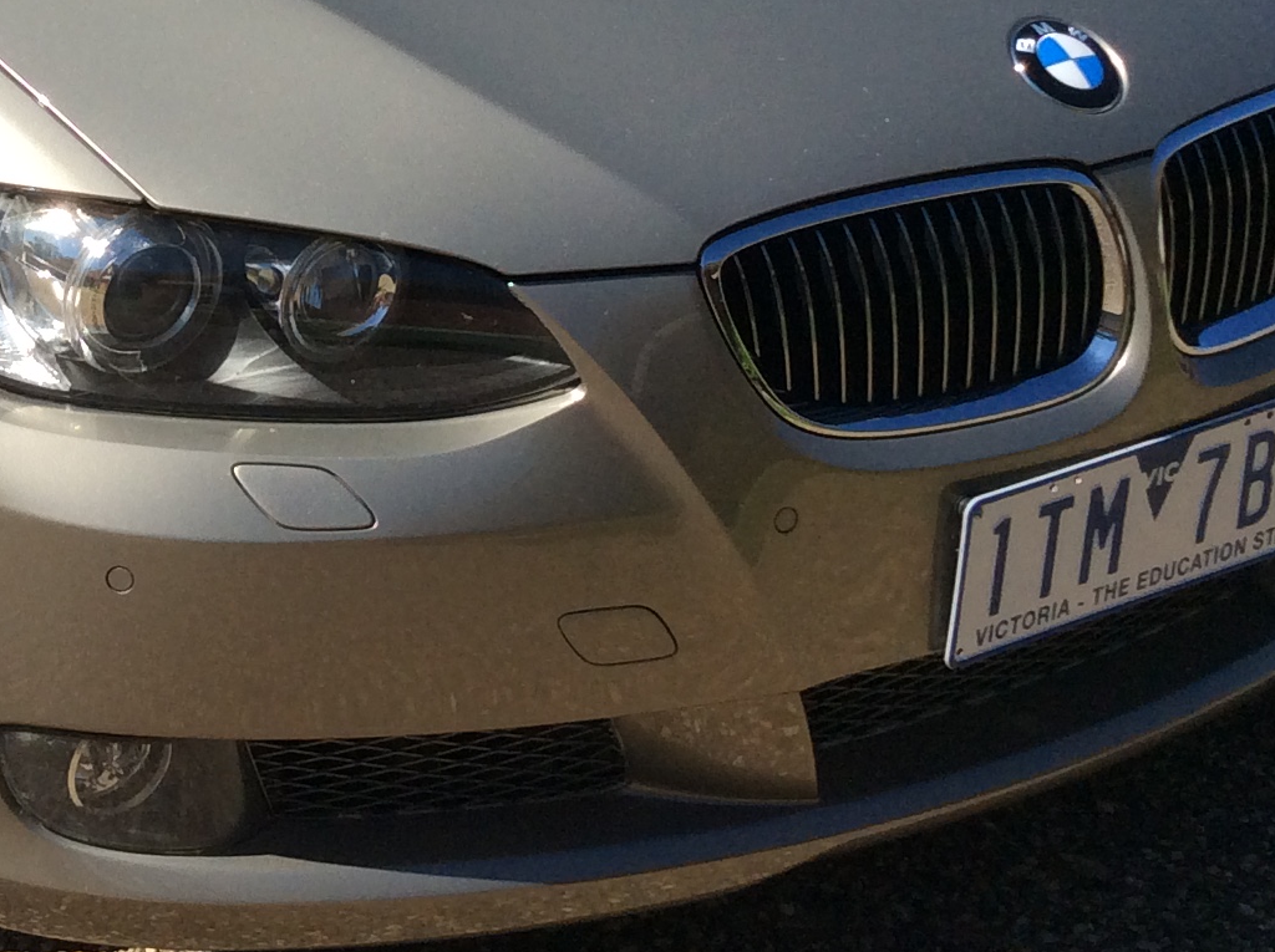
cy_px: 15
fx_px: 2979
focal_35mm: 81
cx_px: 55
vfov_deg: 17.8
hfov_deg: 23.3
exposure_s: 1/1845
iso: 32
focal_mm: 3.3
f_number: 2.4
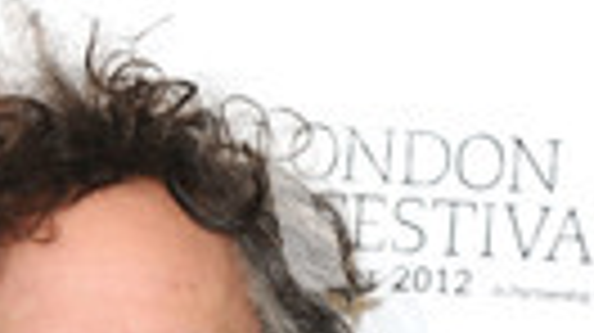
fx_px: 9018
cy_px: 860
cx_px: 92
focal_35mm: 573
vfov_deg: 2.1
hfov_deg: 3.8
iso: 320
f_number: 4
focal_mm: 120
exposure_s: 1/200
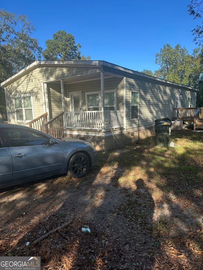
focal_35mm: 24
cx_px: 102
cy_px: 135
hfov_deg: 56.8
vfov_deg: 71.6
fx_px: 188
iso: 80
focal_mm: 6.86
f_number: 1.78
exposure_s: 1/1541
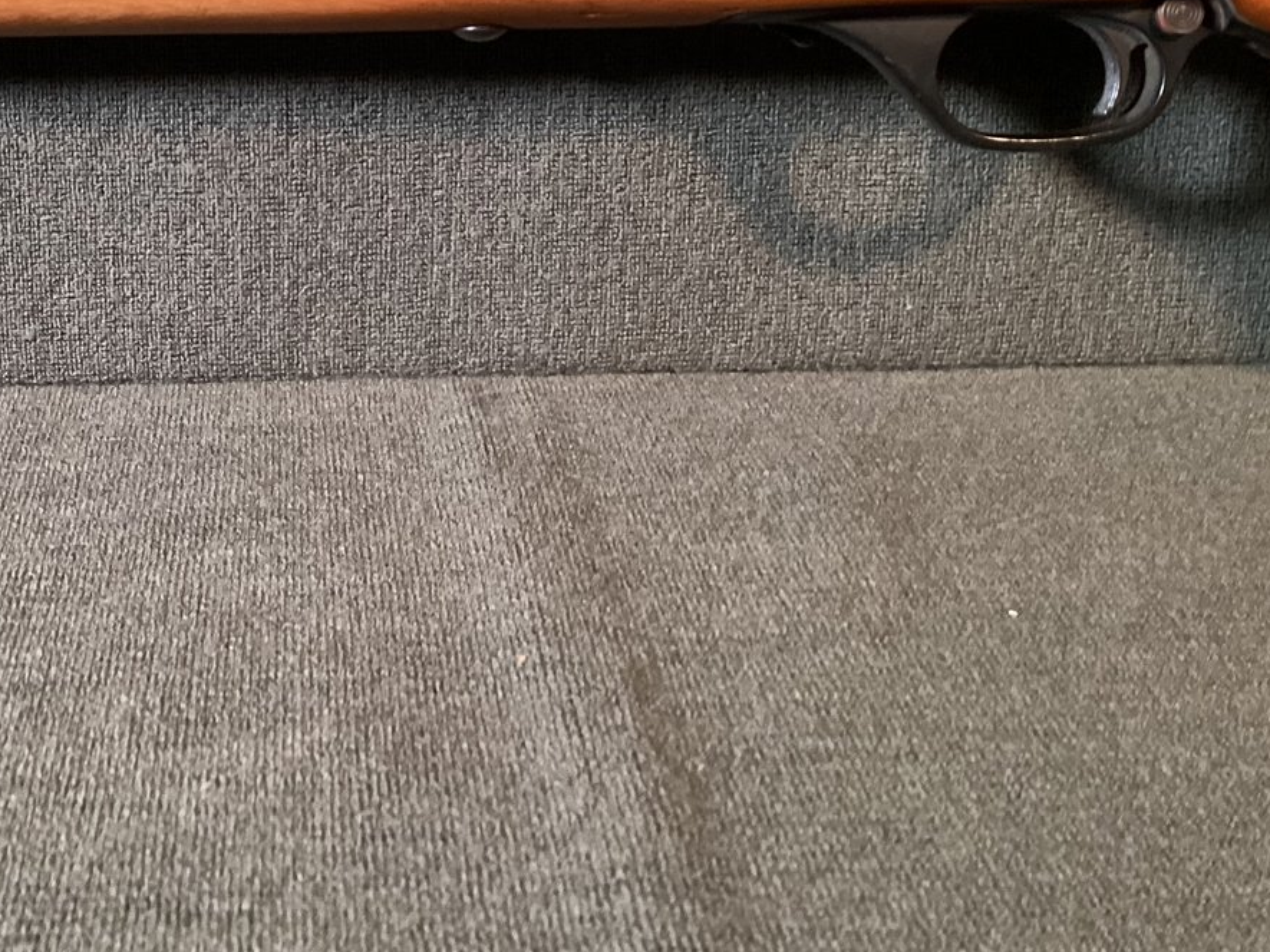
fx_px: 1945
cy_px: 184
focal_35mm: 53
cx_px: 239
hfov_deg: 34.9
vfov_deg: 27.0
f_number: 2.4
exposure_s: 1/40
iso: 320
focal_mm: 3.3
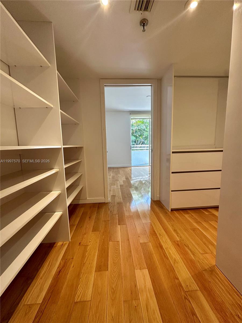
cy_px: 162
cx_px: 121
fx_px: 130
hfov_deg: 85.7
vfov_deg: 102.1
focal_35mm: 14
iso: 200
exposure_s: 1/120
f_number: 2.2
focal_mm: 2.22
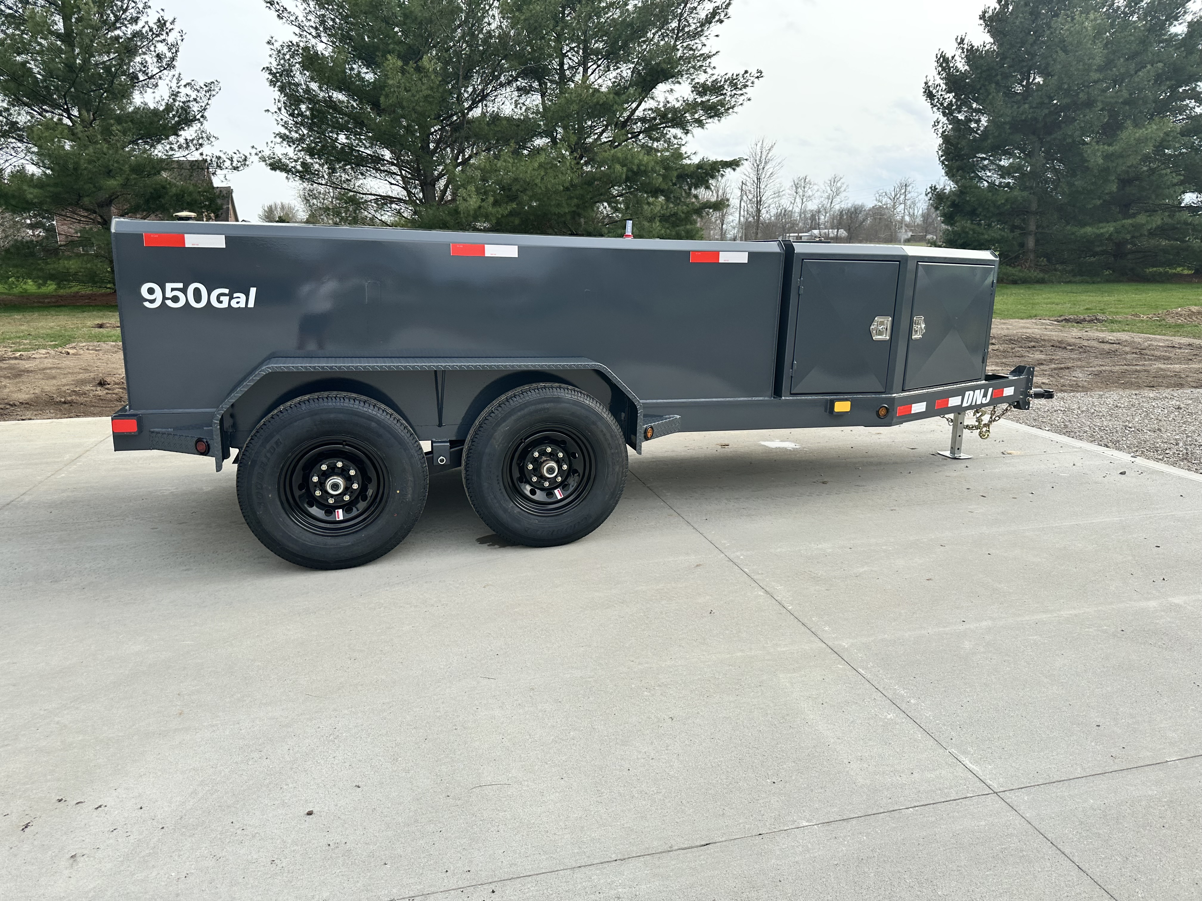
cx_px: 601
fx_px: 833
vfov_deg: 56.8
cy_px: 450
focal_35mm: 24
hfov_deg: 71.6
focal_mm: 6.86
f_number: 1.78
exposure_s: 1/1541
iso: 80
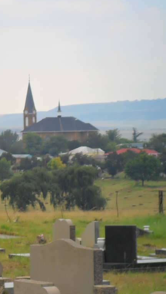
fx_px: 1798
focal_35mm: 230
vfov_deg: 9.4
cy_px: 162
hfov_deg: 5.3
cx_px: 49
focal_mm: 24.5
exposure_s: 1/250
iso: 100
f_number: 5.9
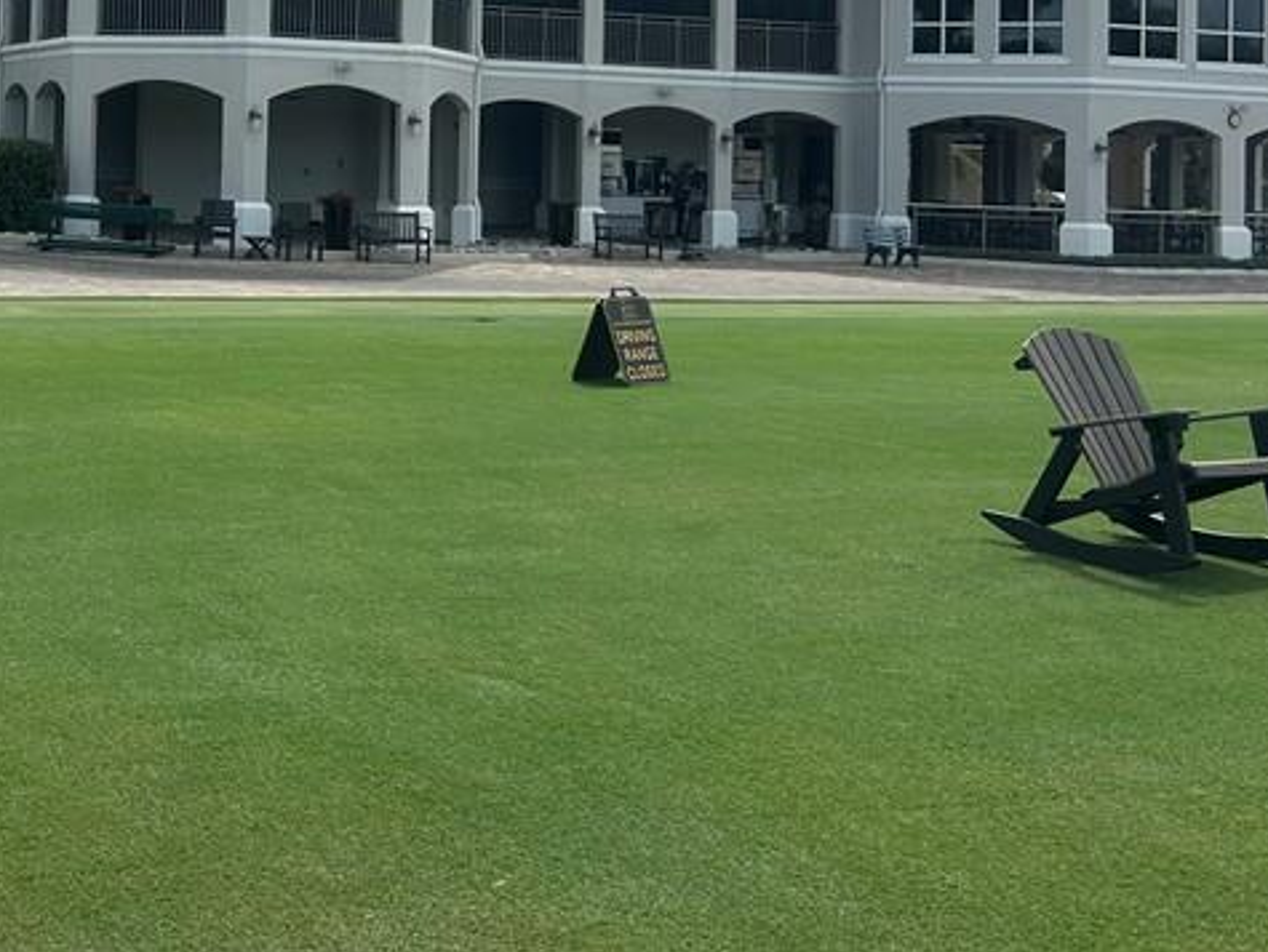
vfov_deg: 25.2
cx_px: 155
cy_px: 61
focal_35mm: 56
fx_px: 2053
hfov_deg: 32.8
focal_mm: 5.7
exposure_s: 1/7463
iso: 50
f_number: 1.5
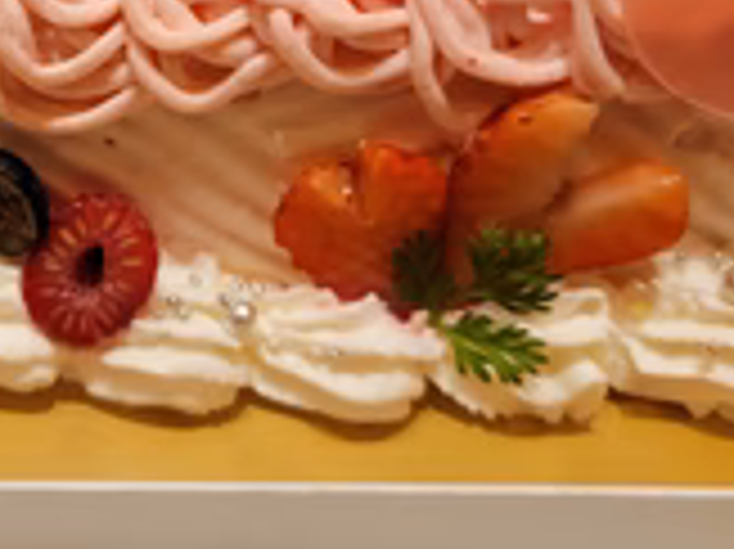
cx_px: 122
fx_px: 1250
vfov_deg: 24.0
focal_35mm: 59
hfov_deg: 31.7
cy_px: 40
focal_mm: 6.7
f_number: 1.8
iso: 320
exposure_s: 1/119
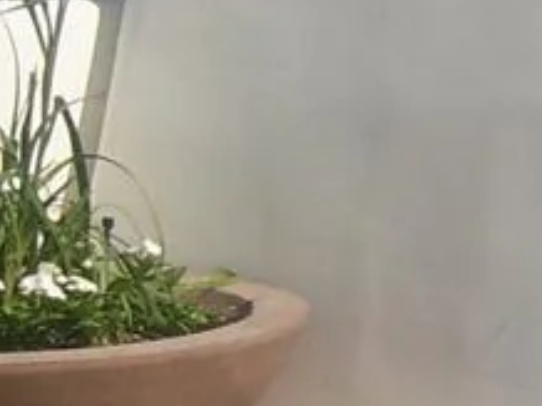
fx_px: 3128
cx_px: 773
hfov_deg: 9.7
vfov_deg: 7.4
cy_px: 127
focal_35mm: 200
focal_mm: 5.6
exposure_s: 1/1000
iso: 80
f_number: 4.8
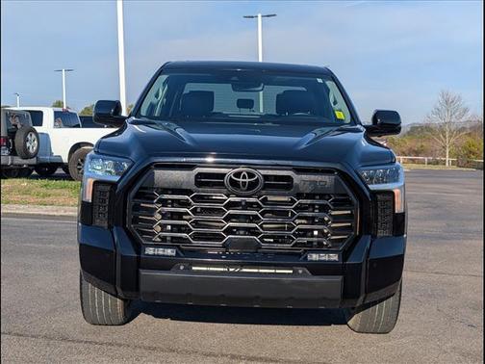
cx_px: 242
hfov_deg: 38.9
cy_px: 182
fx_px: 687
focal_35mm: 49
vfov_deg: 29.7
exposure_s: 1/1250
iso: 20
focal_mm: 6.9
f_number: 1.68
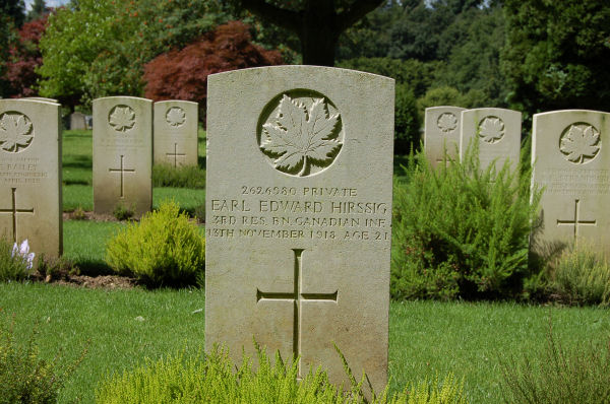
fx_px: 1142
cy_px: 202
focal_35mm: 68
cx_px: 305
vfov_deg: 20.1
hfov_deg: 29.9
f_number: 9
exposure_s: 1/320
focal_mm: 45
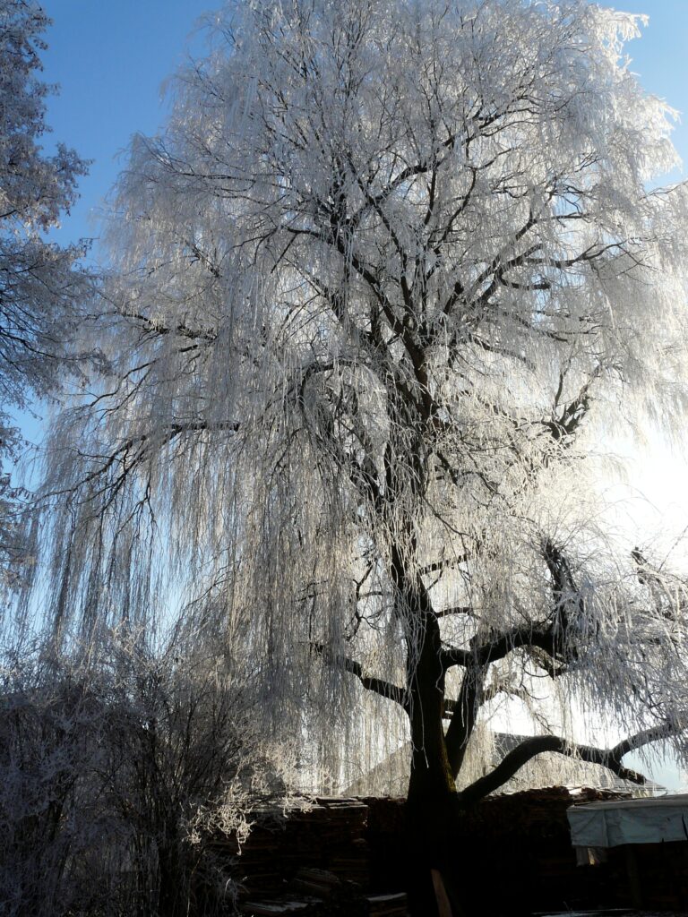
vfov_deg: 63.4
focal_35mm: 28
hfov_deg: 49.7
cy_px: 458
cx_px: 344
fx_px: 742
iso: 100
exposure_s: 1/250
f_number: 5.6
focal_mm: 4.6
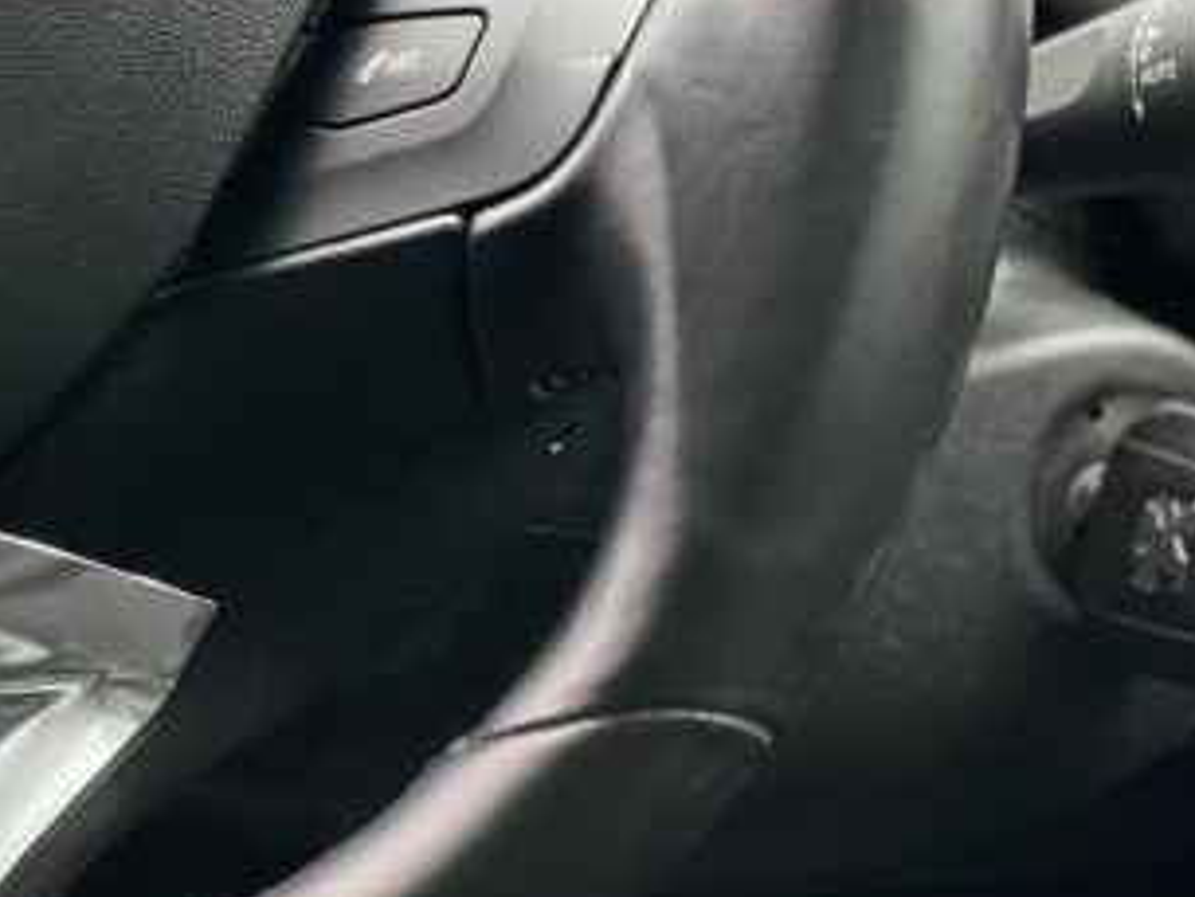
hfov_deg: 9.7
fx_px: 6976
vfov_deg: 7.3
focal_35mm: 202
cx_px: -39
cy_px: 0
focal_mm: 9
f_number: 2.8
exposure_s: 1/121
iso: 250
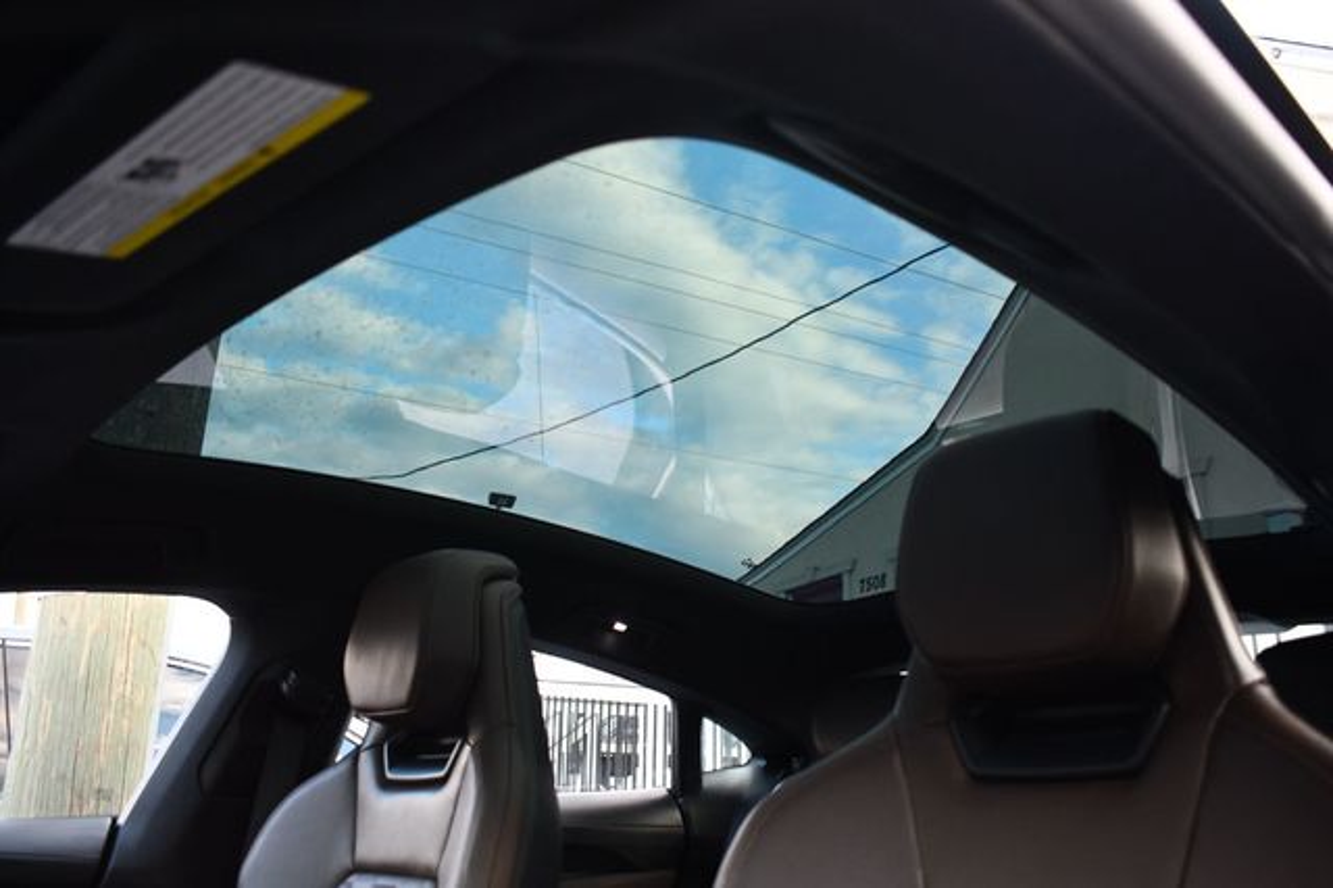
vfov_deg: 43.6
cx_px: 666
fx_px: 1110
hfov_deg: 62.0
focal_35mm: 30
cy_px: 444
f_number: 3.8
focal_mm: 20
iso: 900
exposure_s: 1/125
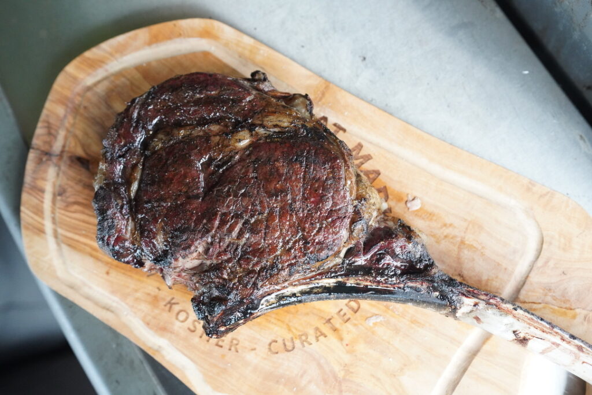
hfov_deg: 54.4
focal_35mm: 35
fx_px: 576
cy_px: 198
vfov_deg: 37.9
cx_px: 296
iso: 4000
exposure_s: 1/250
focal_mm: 35
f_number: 4
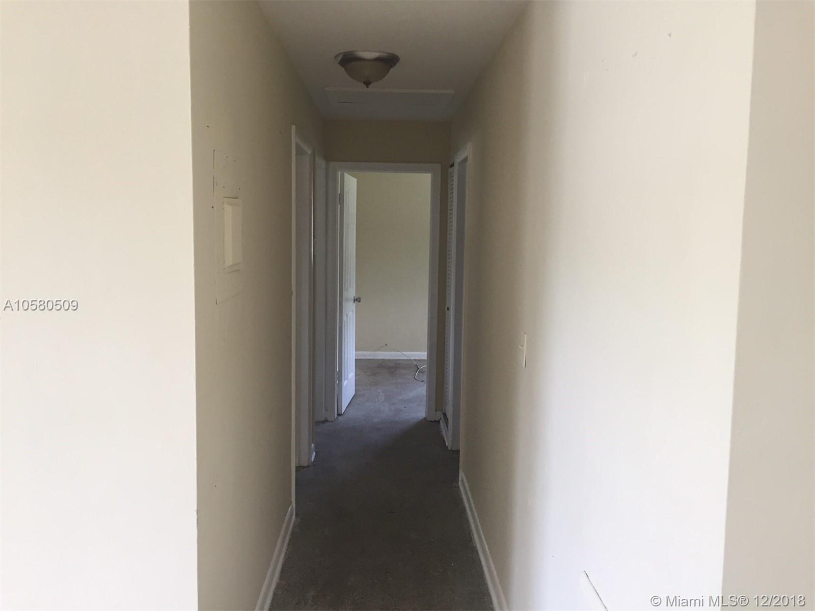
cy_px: 306
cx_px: 408
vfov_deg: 48.2
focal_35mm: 29
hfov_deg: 61.7
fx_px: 683
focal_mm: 4.15
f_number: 2.2
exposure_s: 1/30
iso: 32
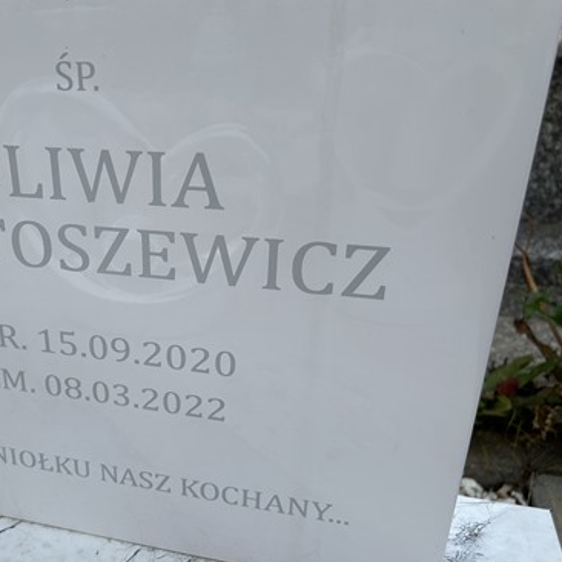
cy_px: 258
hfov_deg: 41.7
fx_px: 698
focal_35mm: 38
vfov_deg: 43.8
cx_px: 101
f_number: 1.5
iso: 50
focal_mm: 5.7
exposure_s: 1/1934
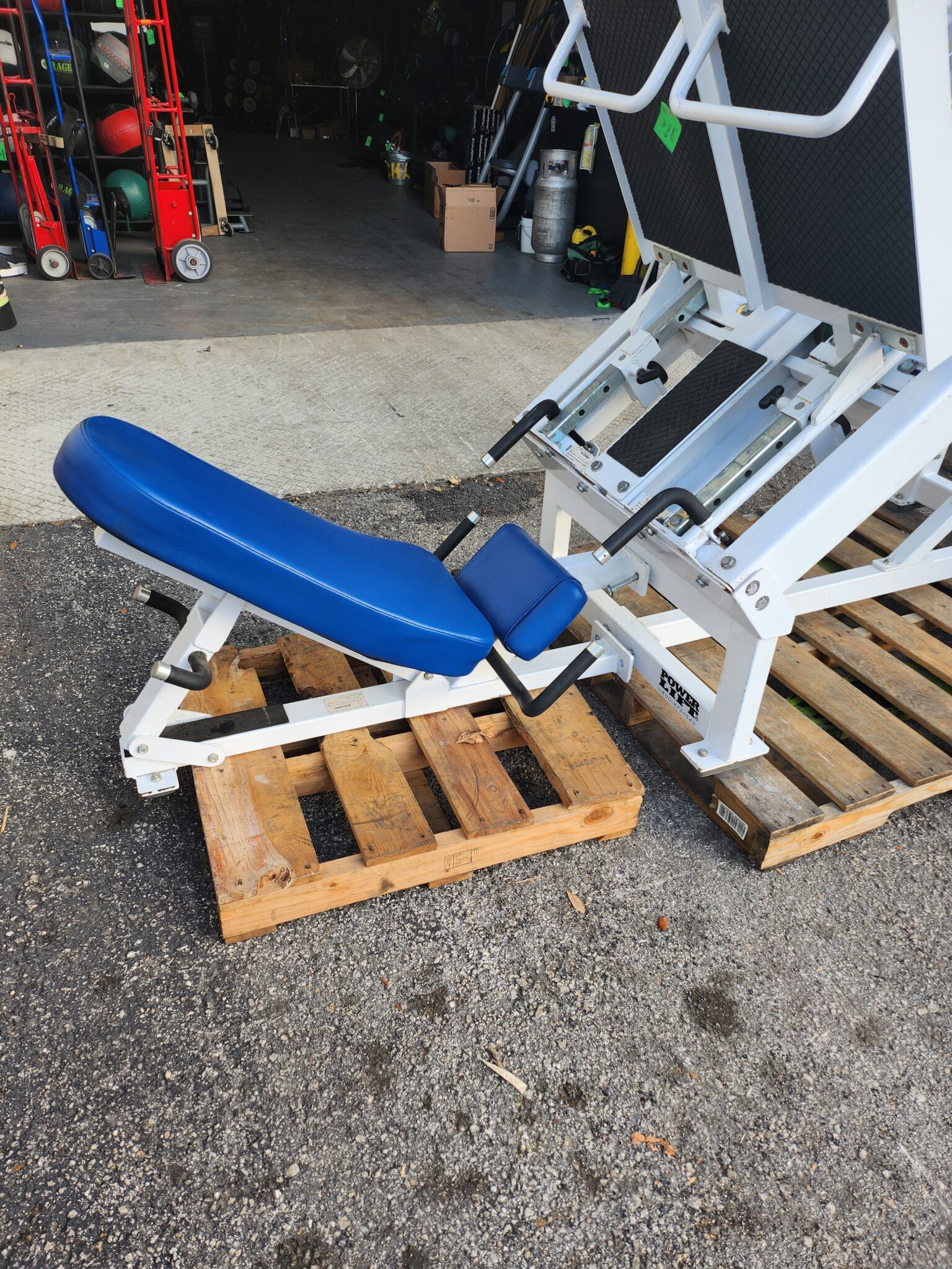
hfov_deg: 56.8
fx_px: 880
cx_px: 476
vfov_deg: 71.6
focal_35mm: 24
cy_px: 634
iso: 50
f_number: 1.8
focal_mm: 5
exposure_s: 1/310
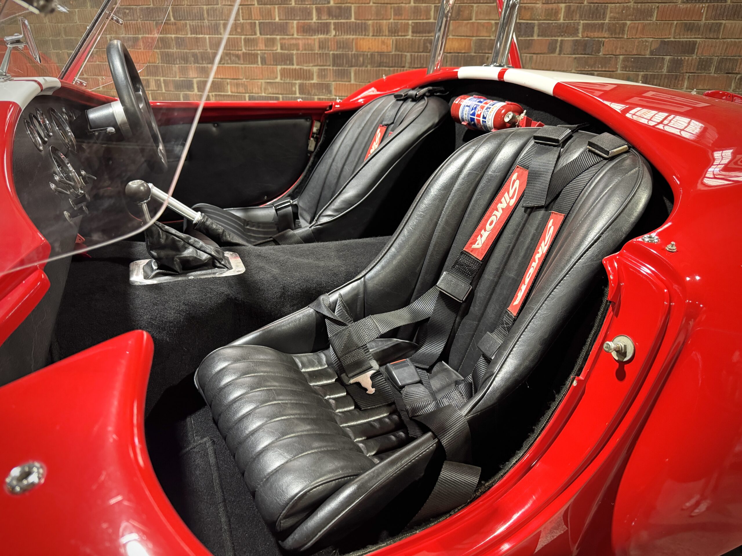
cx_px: 371
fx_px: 514
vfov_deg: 56.8
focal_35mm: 24
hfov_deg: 71.6
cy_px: 278
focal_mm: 6.76
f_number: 1.78
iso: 640
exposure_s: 1/33
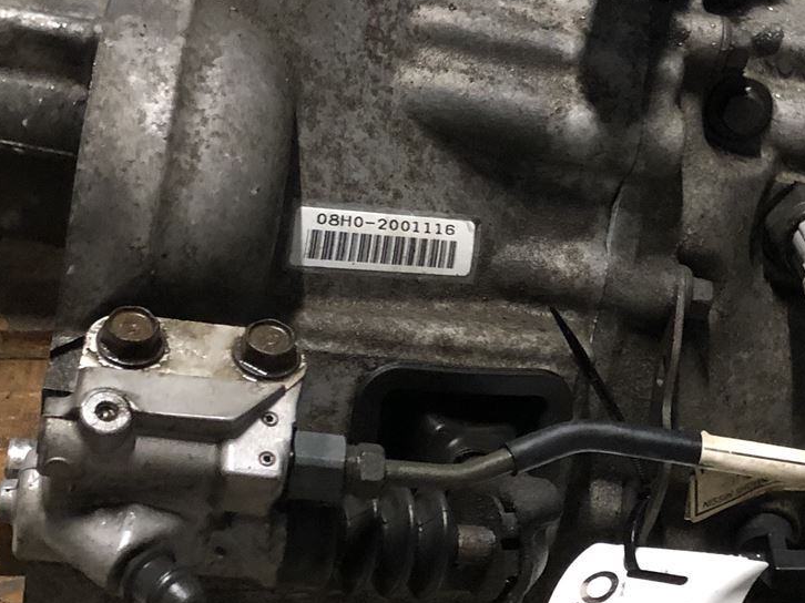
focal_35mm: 79
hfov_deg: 24.6
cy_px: 385
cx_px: 542
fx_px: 1837
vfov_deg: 18.6
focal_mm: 3.99
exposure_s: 1/8
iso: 100
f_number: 1.8
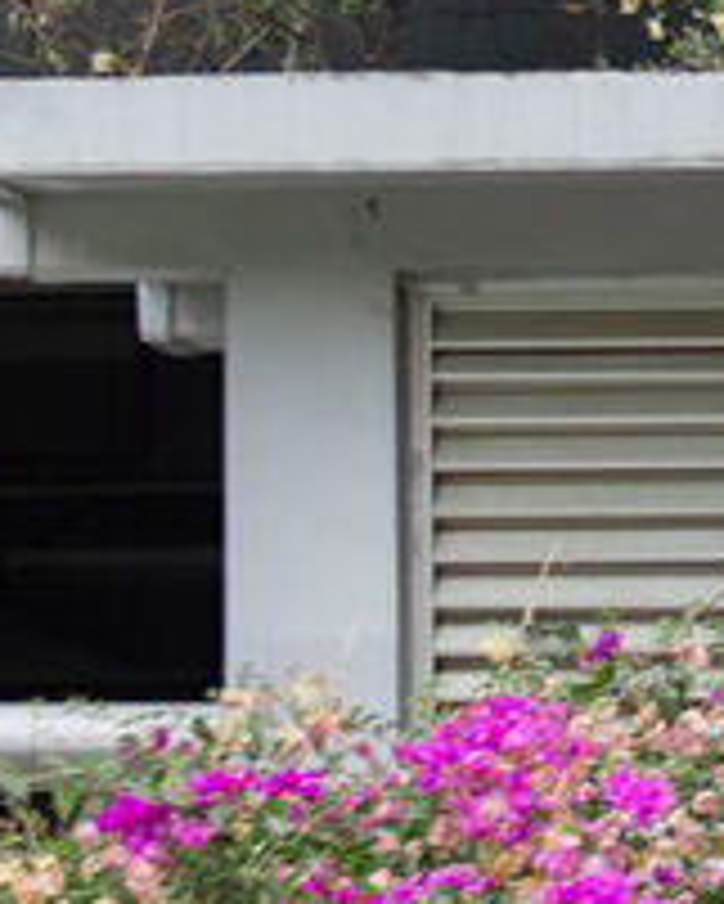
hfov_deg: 2.9
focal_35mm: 525
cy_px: -103
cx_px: 1632
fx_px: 14051
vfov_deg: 3.7
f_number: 2.8
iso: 100
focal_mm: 108
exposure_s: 1/200
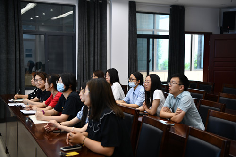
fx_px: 328
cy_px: 78
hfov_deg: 39.6
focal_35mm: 50
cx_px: 118
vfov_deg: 27.0
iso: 200
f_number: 2.8
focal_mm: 50
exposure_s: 1/30
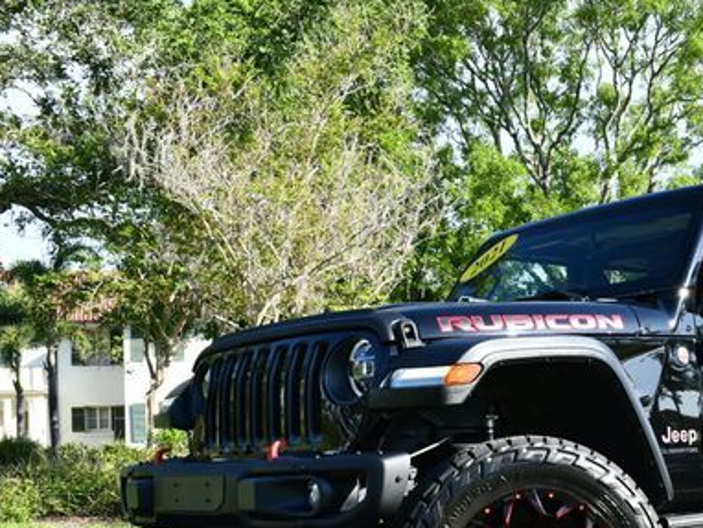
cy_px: 381
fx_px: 1179
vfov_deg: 25.0
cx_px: 569
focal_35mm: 58
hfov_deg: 32.3
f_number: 7.1
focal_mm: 18
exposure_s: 1/250
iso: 200
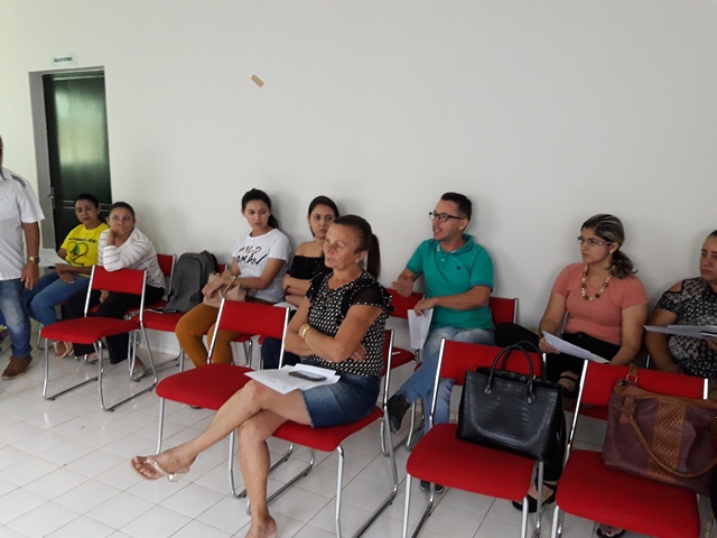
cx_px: 358
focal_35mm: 28
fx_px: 580
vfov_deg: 49.7
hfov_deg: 63.4
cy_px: 269
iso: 320
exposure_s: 1/24
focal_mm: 3.7
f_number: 1.9
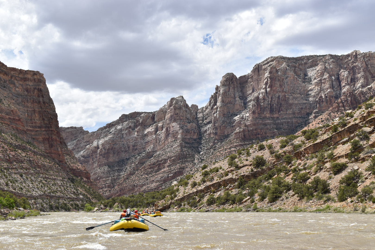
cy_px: 125
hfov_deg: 42.3
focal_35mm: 46
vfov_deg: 28.9
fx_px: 484
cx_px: 188
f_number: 9
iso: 100
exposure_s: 1/320
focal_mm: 31
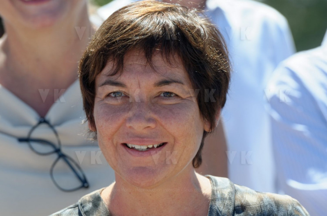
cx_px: 164
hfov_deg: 6.9
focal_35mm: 300
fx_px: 2720
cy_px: 108
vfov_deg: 4.6
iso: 200
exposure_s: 1/400
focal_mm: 200
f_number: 5.6
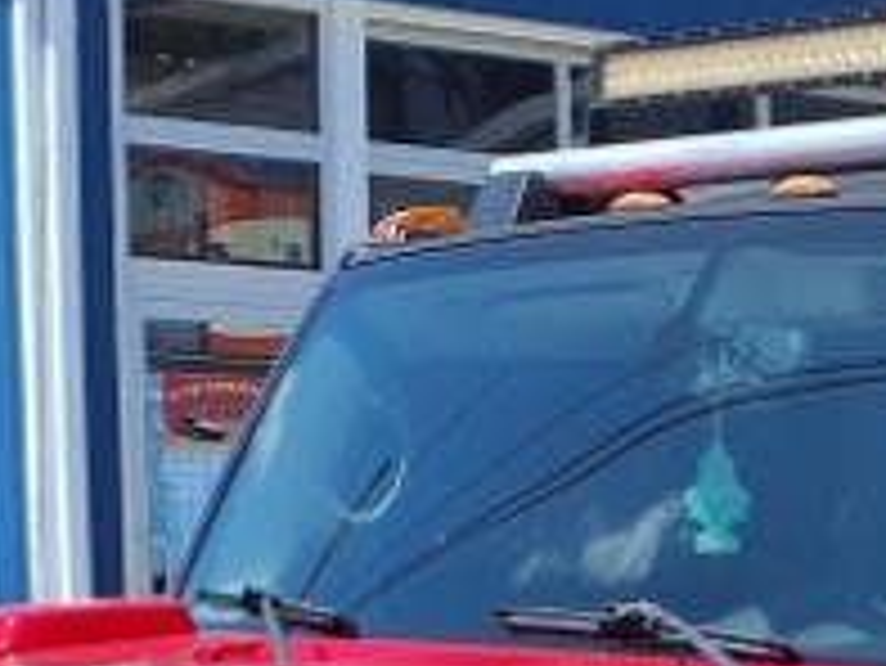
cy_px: 1386
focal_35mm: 140
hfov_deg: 13.8
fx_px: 3585
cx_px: 949
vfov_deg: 9.8
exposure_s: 1/1667
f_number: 1.9
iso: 40
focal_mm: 3.58
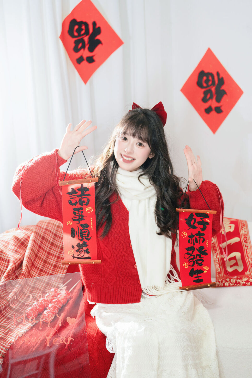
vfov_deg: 26.0
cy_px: 189
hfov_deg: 17.5
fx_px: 819
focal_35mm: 78
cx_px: 126
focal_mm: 78
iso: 1600
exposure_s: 1/200
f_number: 2.8
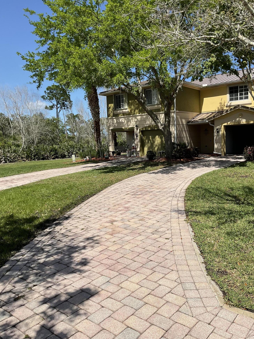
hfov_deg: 46.8
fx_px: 293
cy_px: 165
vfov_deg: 60.0
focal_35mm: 30
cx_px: 131
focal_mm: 3
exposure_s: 1/2801
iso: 16
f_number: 1.8
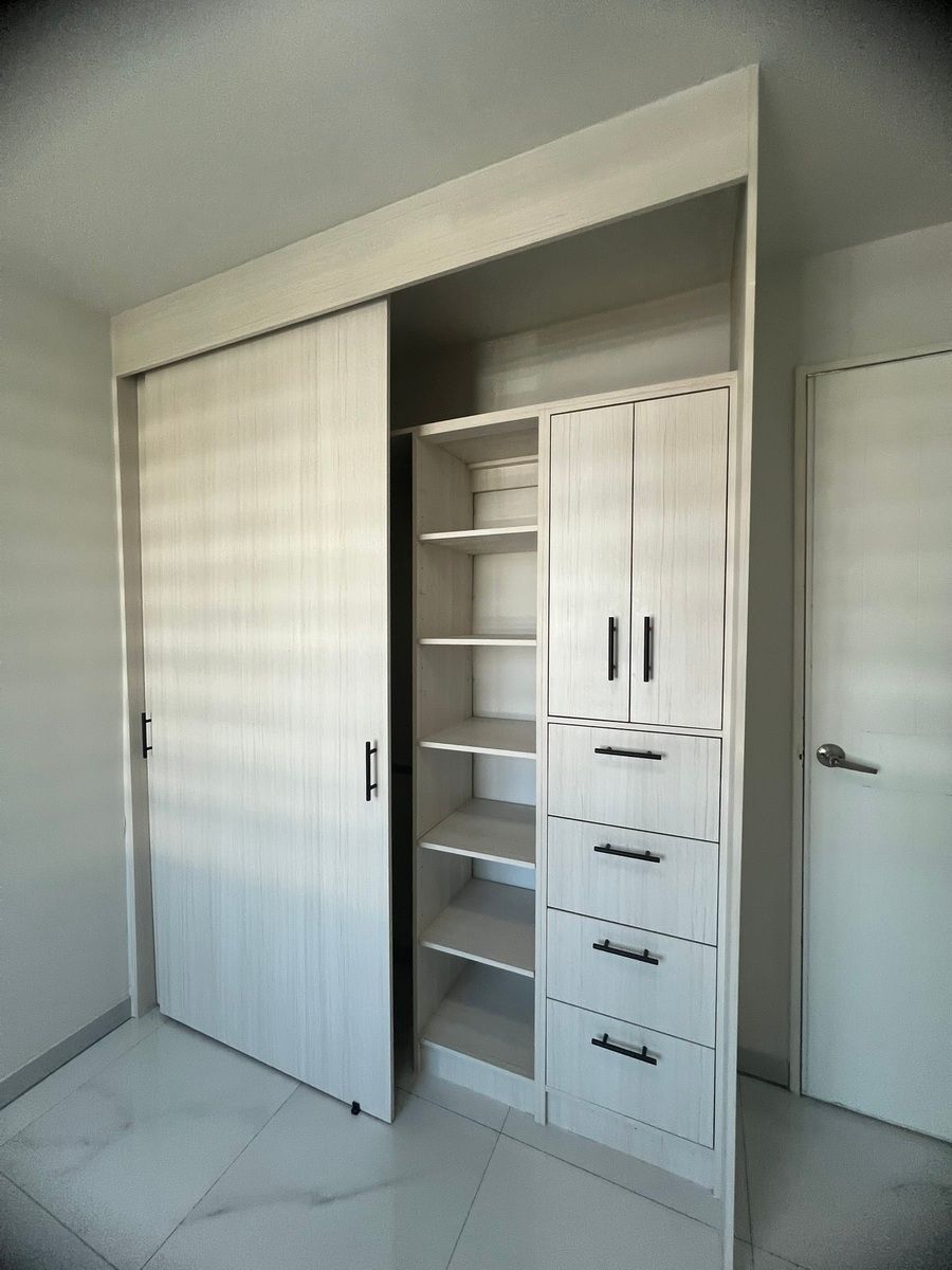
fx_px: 477
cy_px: 635
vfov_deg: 106.2
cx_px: 476
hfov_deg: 89.9
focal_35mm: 13
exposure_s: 1/99
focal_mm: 1.57
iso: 200
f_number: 1.8
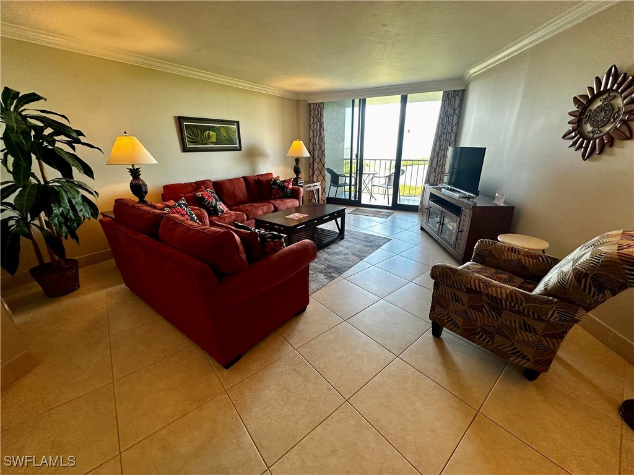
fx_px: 256
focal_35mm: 14
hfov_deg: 102.1
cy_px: 238
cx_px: 317
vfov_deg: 85.7
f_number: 2.2
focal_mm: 2.22
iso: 200
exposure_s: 1/120
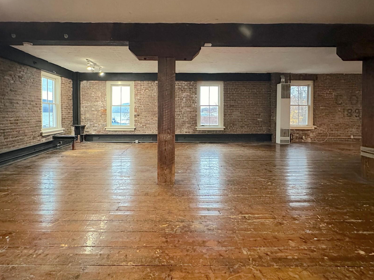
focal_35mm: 18
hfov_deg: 87.6
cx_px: 171
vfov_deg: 71.1
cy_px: 117
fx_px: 194
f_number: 2.2
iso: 800
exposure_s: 1/40
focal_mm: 2.22
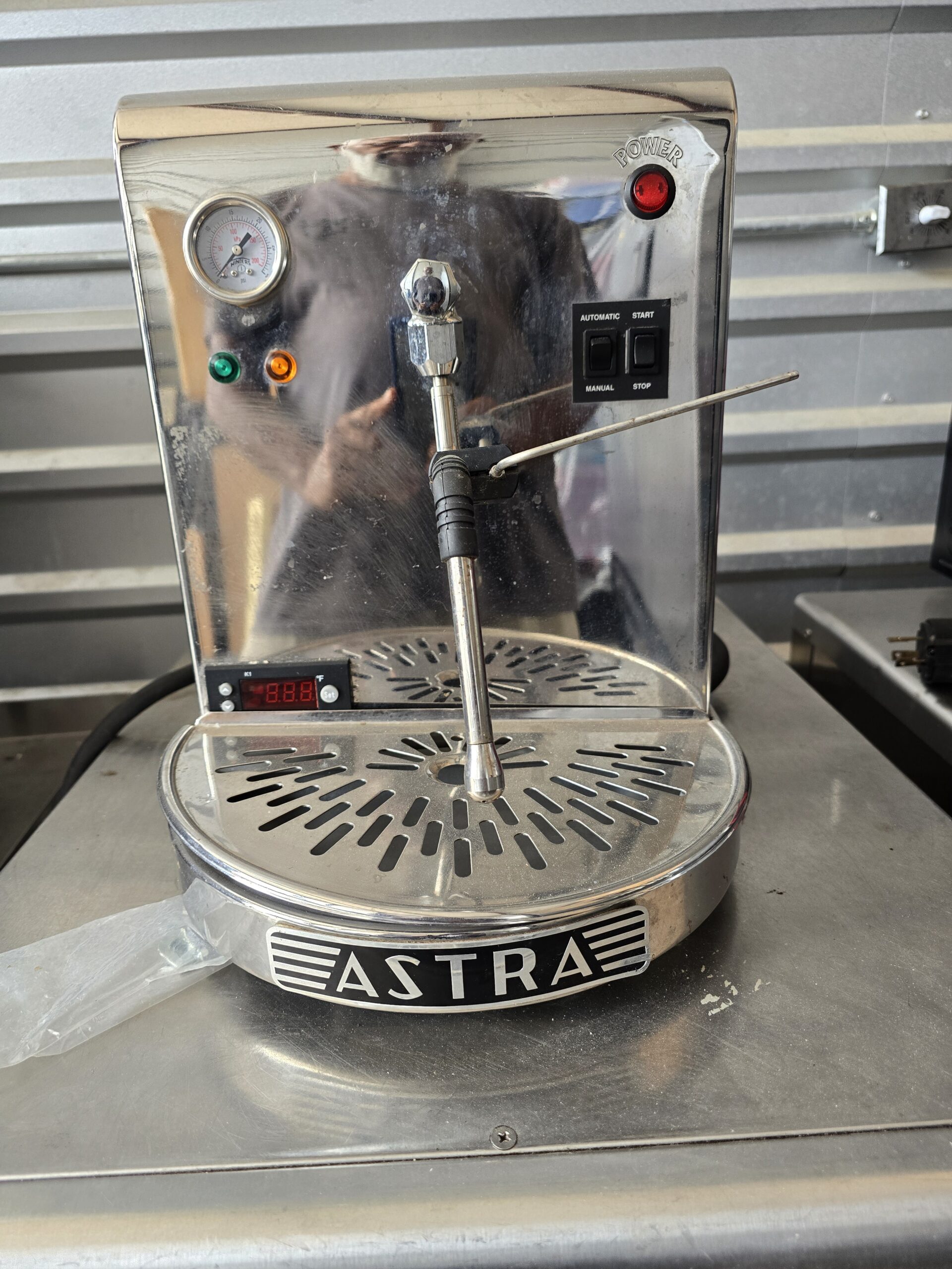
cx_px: 476
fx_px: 843
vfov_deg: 73.9
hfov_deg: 58.9
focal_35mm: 23
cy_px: 634
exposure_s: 1/120
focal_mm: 6.3
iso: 200
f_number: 1.7
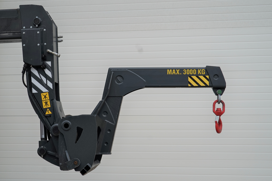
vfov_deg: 19.5
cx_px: 138
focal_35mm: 70
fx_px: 529
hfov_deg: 28.8
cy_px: 91
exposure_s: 1/160
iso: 100
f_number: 5
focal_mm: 66
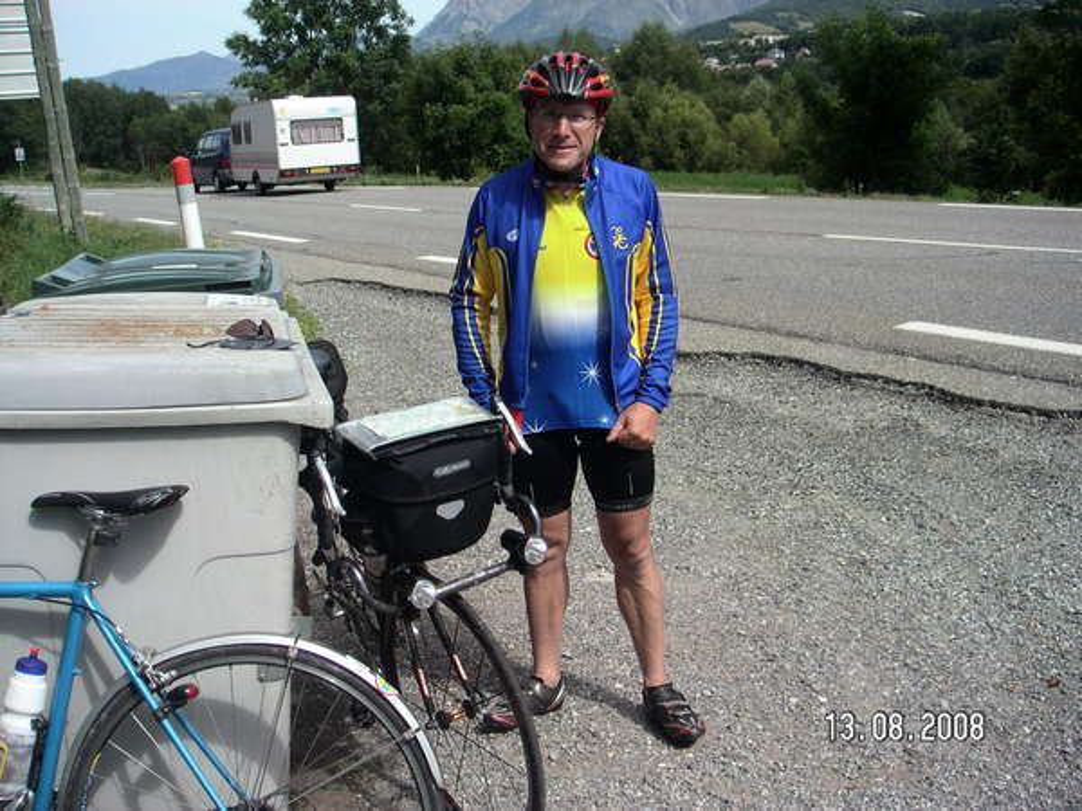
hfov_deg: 49.0
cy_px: 406
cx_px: 541
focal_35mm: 38
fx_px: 1188
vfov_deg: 37.7
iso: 50
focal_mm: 6
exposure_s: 1/750
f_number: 2.8
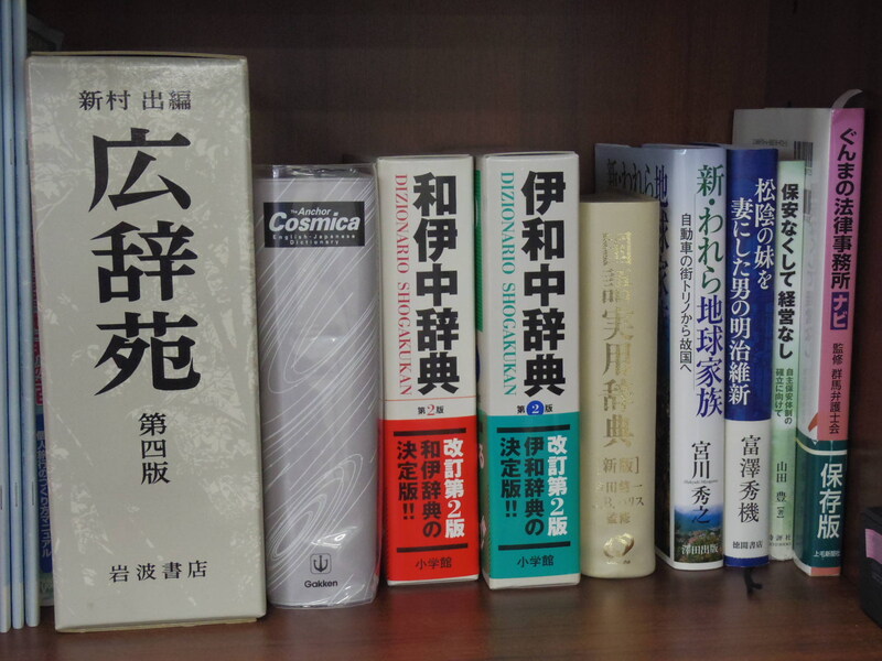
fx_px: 1401
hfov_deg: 34.9
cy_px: 330
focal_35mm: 55
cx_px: 441
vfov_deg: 26.6
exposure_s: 1/80
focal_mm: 9.9
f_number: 3.5
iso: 800
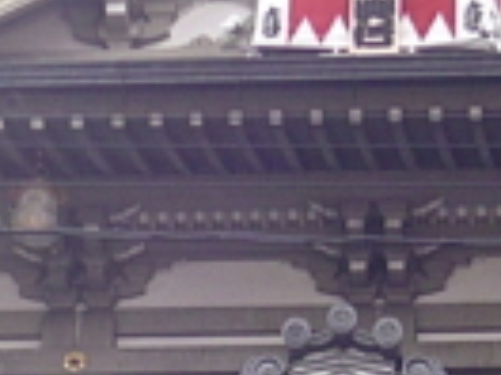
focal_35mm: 272
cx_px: 467
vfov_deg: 5.4
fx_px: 3937
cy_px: 402
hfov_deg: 7.3
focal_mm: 7.4
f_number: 3.5
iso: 100
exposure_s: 1/250
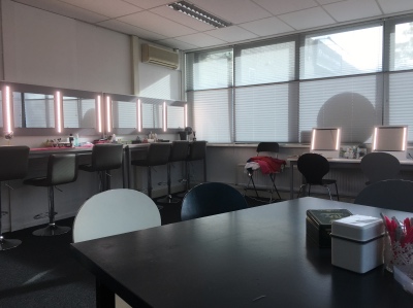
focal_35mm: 29
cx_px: 206
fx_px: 346
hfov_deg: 61.7
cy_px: 154
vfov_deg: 48.1
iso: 32
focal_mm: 4.15
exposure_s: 1/100
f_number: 2.2
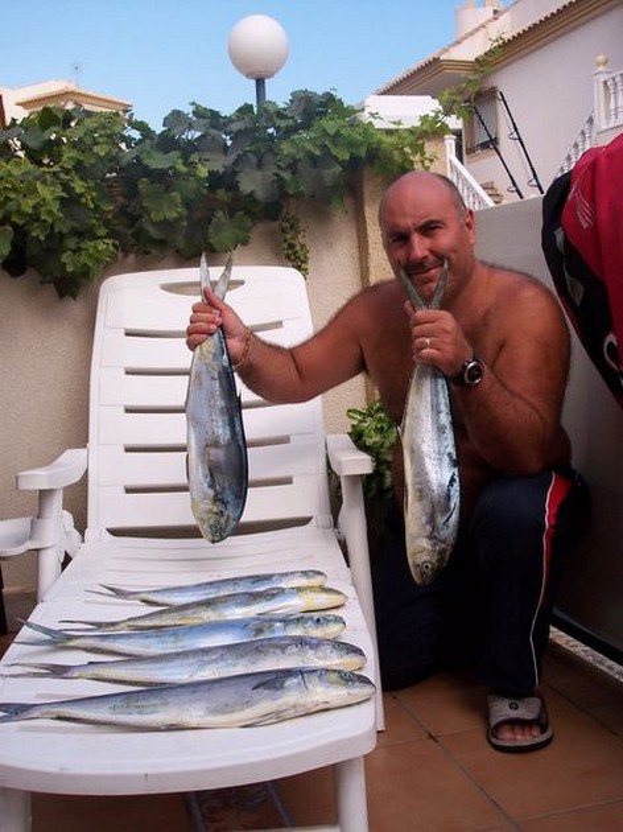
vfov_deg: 49.0
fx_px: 912
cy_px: 416
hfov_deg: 37.7
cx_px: 312
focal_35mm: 38
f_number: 4.8
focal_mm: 8
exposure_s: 1/350
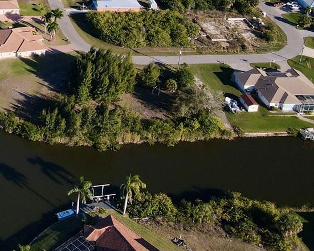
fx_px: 632
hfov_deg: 25.0
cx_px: -70
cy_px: -46
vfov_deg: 21.0
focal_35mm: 68
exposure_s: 1/800
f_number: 2.8
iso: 100
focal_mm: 4.5
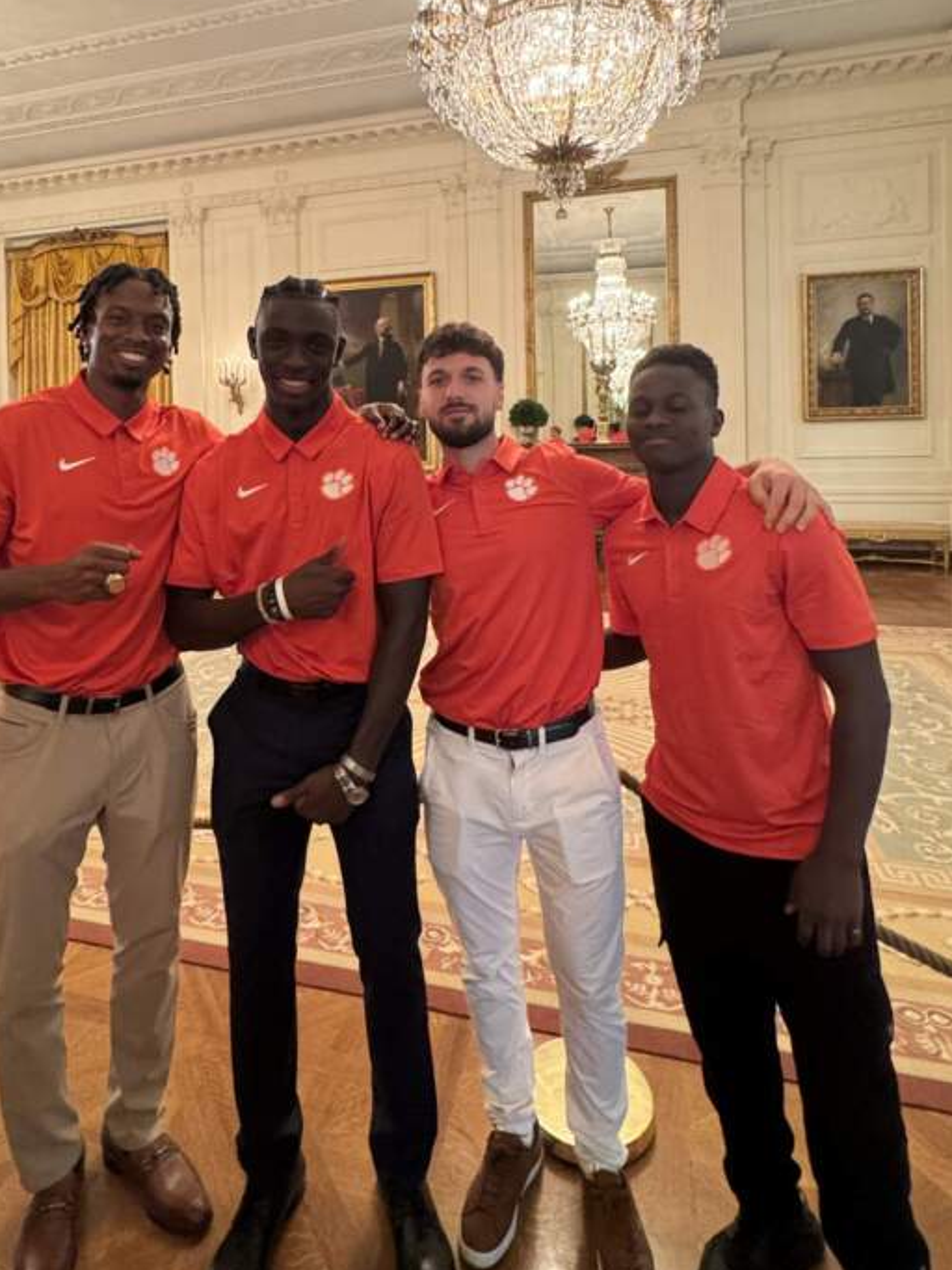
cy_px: 446
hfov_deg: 63.1
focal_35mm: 21
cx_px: 407
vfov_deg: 77.0
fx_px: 770
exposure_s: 1/60
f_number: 2.2
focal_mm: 2.22
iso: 800
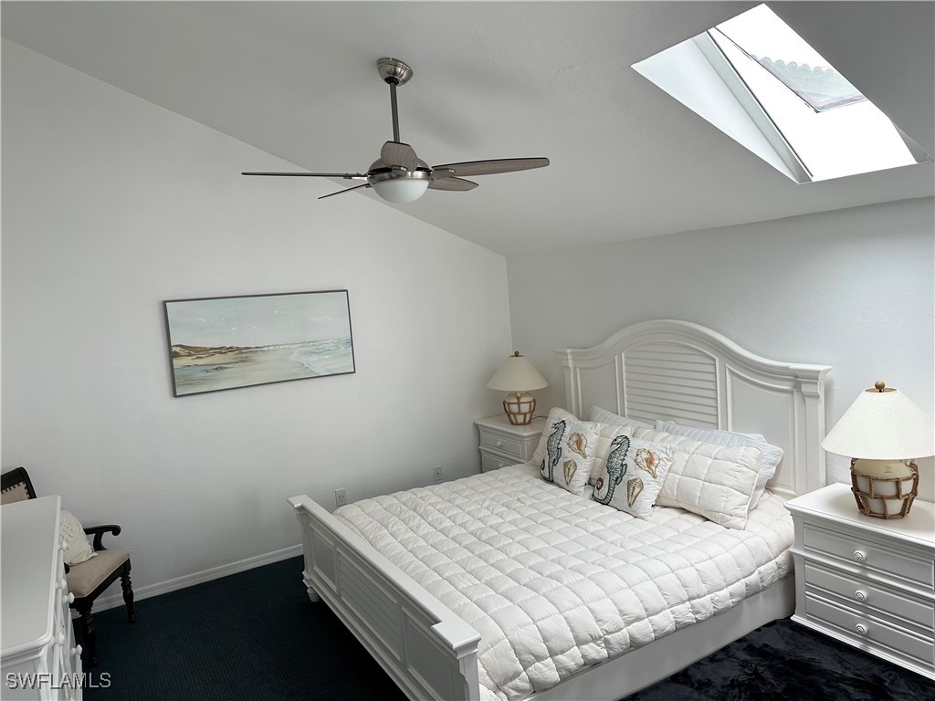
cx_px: 468
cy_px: 350
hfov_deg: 71.6
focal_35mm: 24
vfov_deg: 56.8
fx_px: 648
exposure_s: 1/161
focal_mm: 6.86
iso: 80
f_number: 1.78
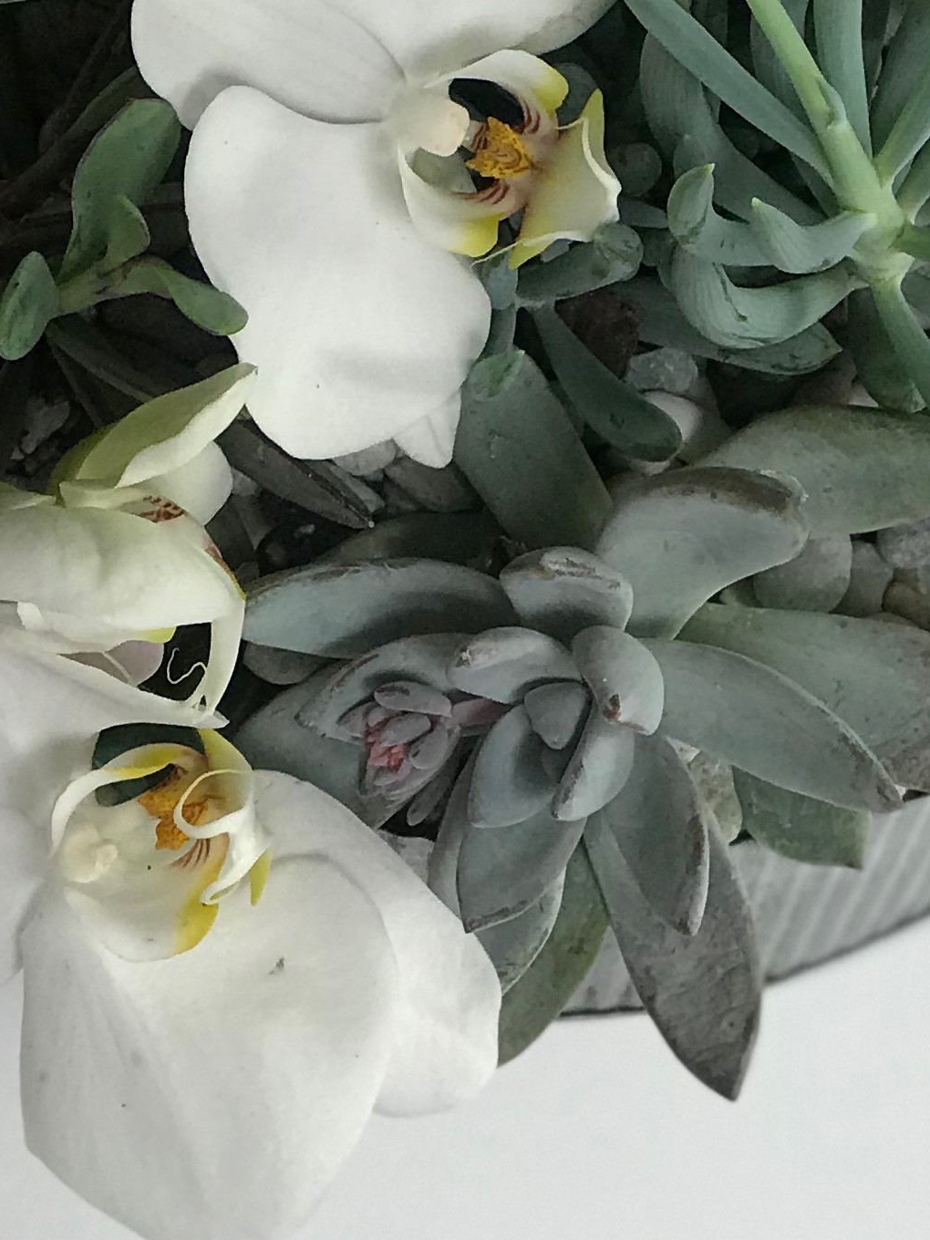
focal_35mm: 169
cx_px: 522
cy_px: -460
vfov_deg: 11.3
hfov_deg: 8.8
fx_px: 6054
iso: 40
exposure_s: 1/120
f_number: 2.8
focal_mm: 6.6
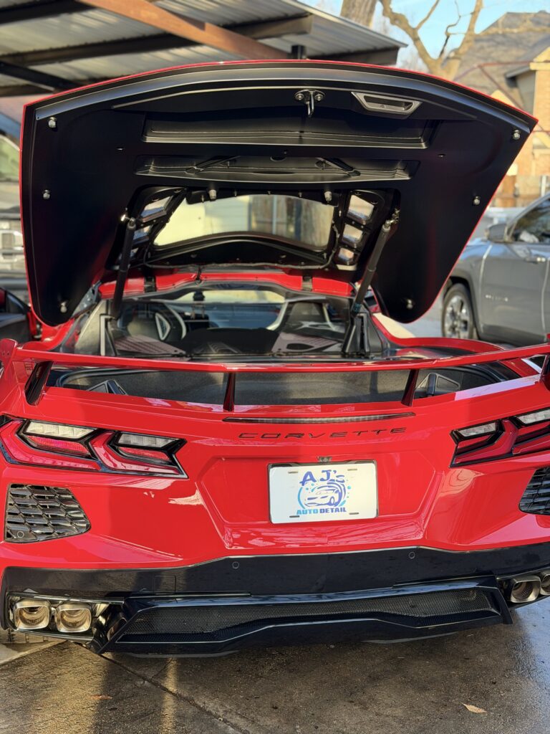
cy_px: 367
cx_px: 275
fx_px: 1017
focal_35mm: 48
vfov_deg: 39.7
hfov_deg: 30.3
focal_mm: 6.76
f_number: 1.78
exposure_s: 1/191
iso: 100
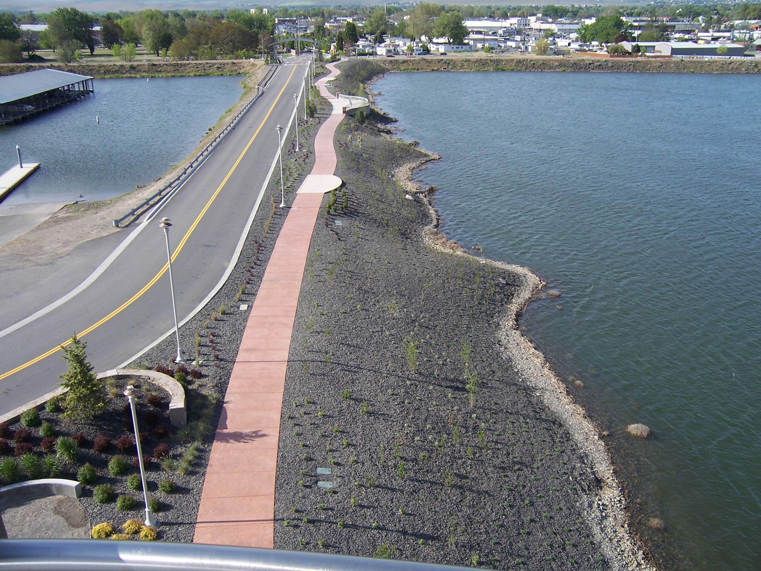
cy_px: 286
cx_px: 380
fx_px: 725
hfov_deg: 55.4
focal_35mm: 33
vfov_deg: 42.9
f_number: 3.4
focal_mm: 5.5
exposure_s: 1/500
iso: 80
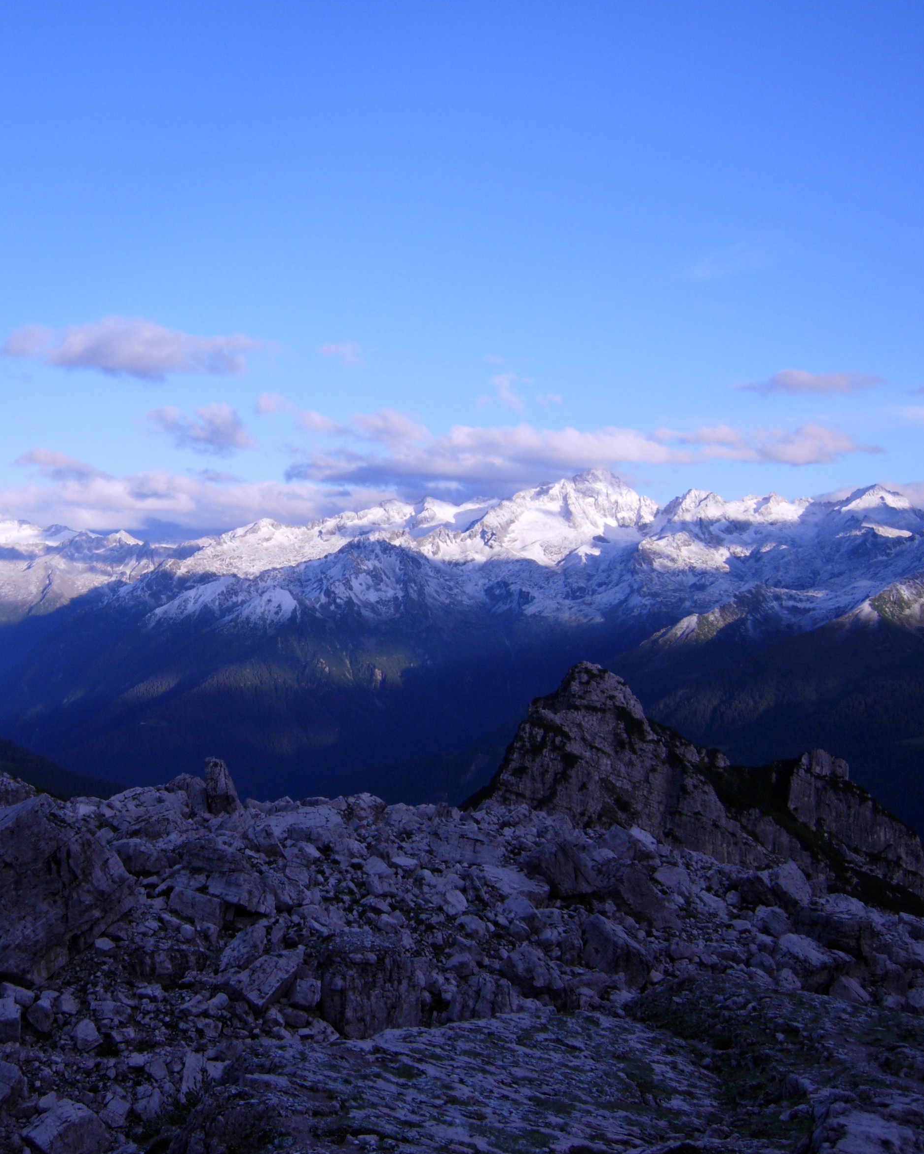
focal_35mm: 49
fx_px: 1675
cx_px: 347
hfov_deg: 30.7
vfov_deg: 38.0
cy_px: 562
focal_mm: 7.5
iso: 50
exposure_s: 1/790
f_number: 3
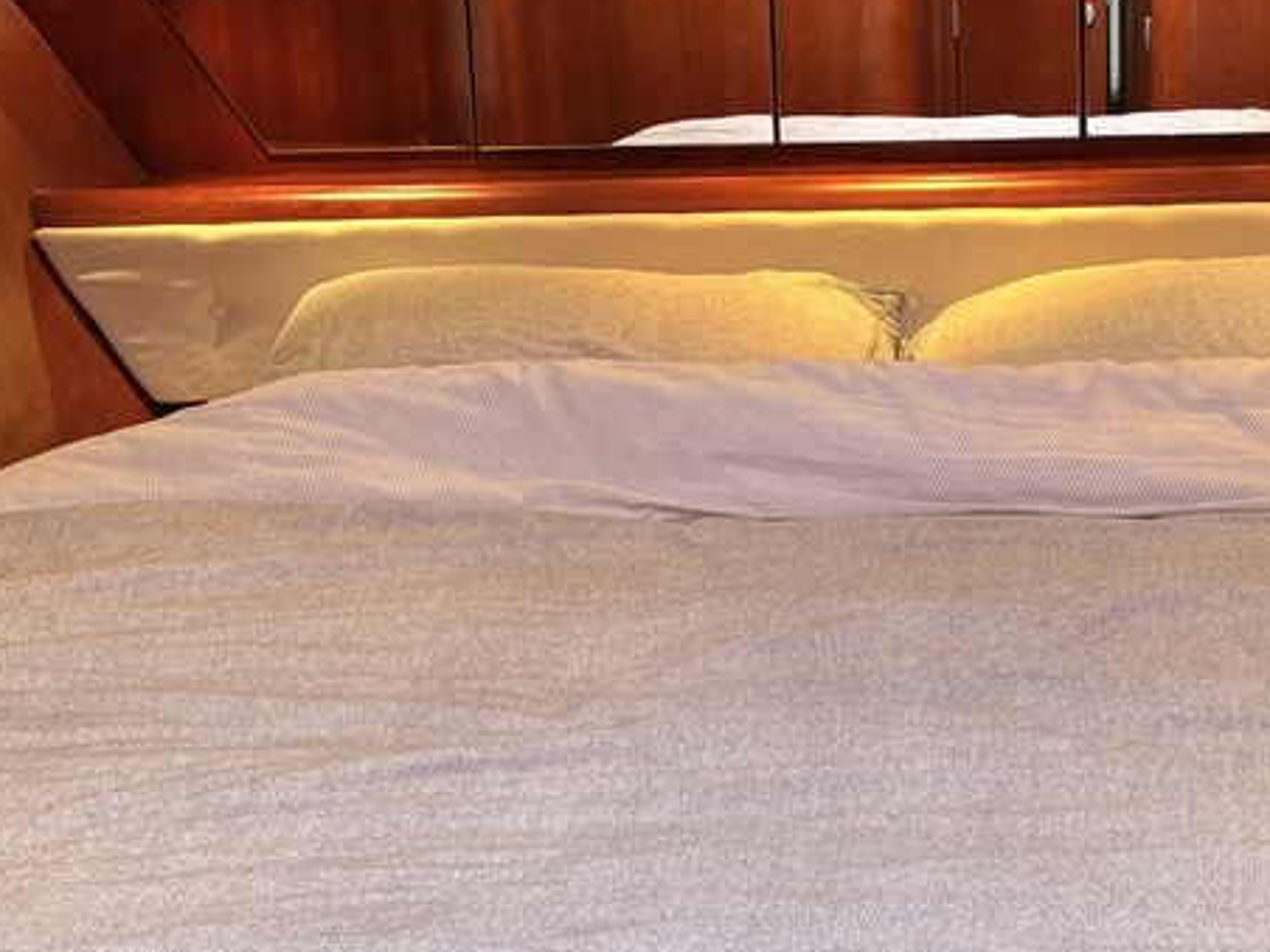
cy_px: 303
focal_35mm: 69
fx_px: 2531
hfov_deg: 28.0
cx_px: 815
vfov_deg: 21.2
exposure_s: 1/50
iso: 64
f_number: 1.6
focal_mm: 5.96
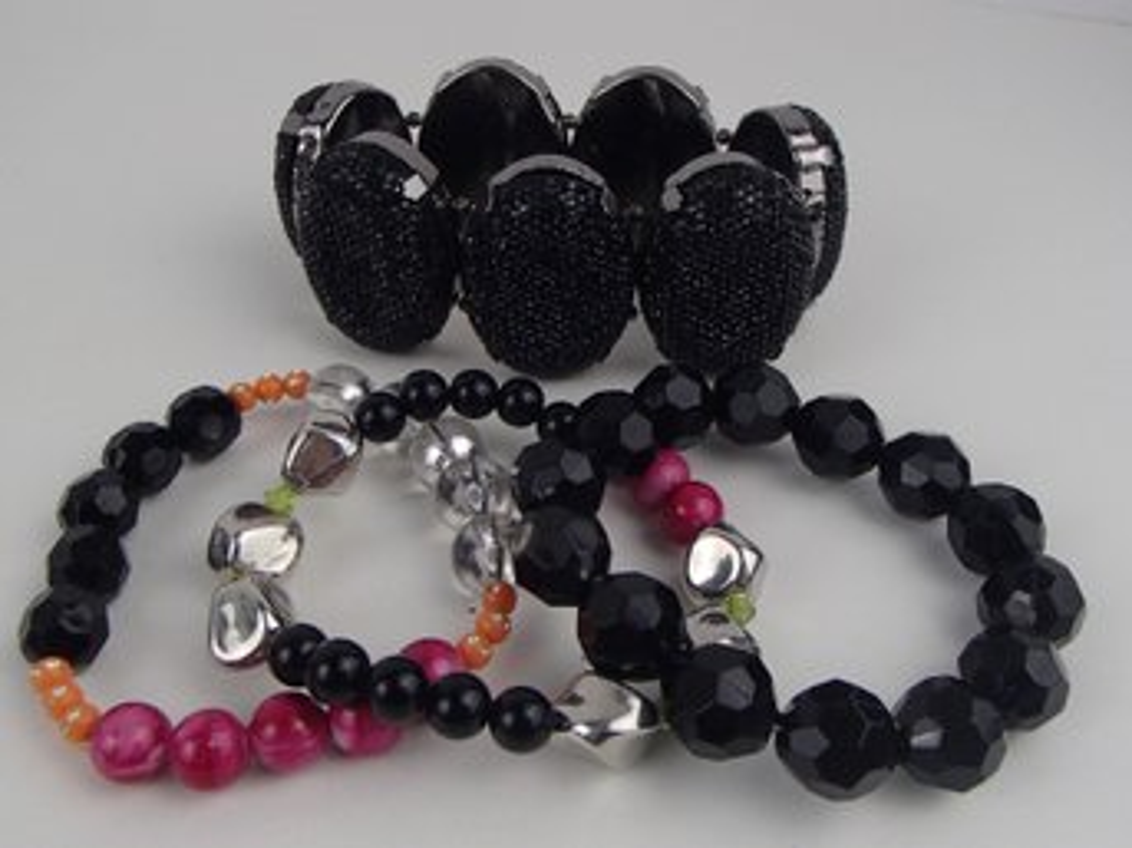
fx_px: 1210
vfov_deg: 38.6
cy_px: 424
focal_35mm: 37
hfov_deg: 50.2
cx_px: 566
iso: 250
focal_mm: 6.64
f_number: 4.7
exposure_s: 1/160
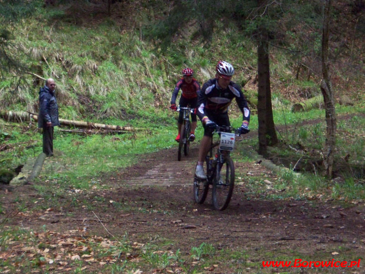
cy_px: 137
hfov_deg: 16.8
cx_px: 182
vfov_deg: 12.7
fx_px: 1234
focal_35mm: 117
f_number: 4.4
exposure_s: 1/125
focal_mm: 19.2
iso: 400
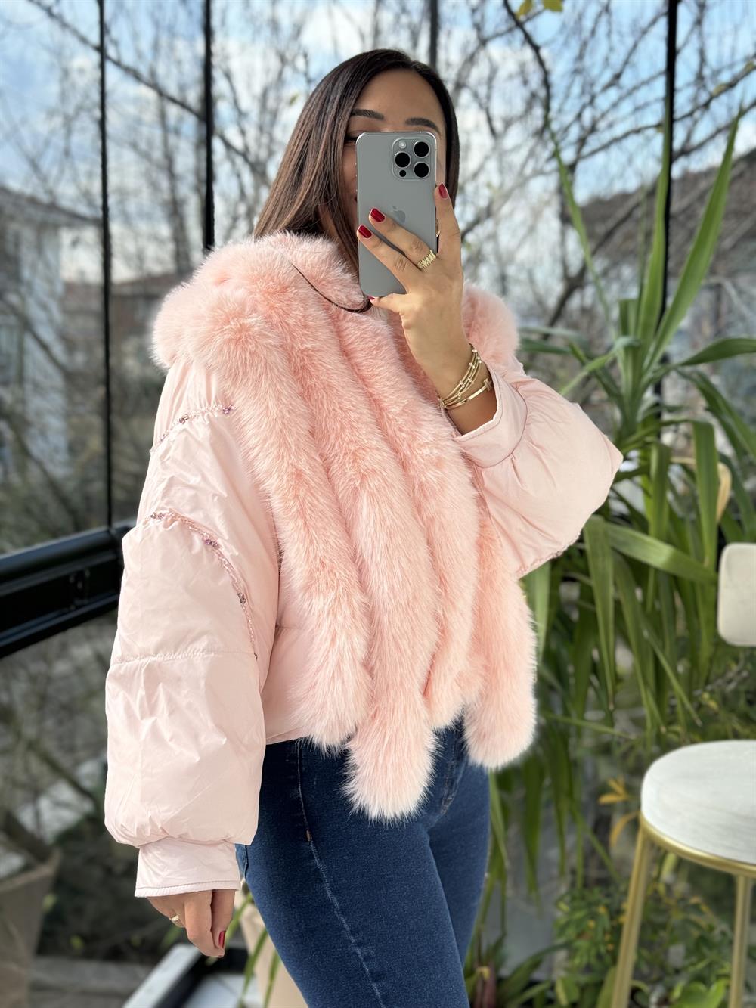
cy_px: 504
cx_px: 378
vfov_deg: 39.7
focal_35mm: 48
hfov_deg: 30.3
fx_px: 1398
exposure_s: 1/200
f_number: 1.78
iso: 64
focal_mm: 6.76
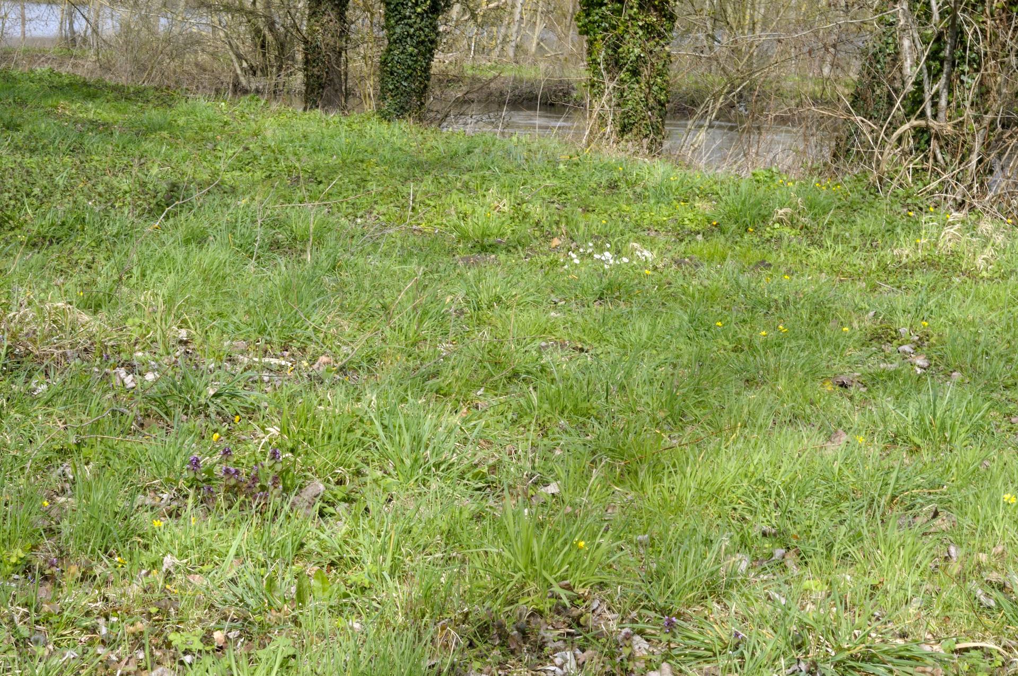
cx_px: 509
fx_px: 2542
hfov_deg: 22.6
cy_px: 338
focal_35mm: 90
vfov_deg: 15.1
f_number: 32
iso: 400
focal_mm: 60
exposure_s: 1/60
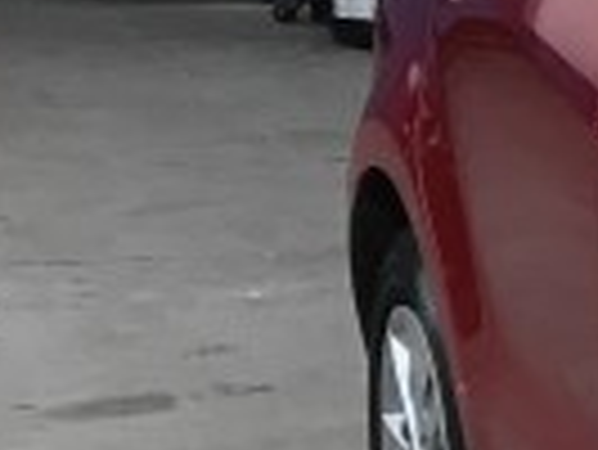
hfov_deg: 7.6
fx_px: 3718
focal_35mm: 215
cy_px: 612
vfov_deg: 6.8
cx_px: 2023
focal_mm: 3.99
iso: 20
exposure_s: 1/411
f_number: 1.8
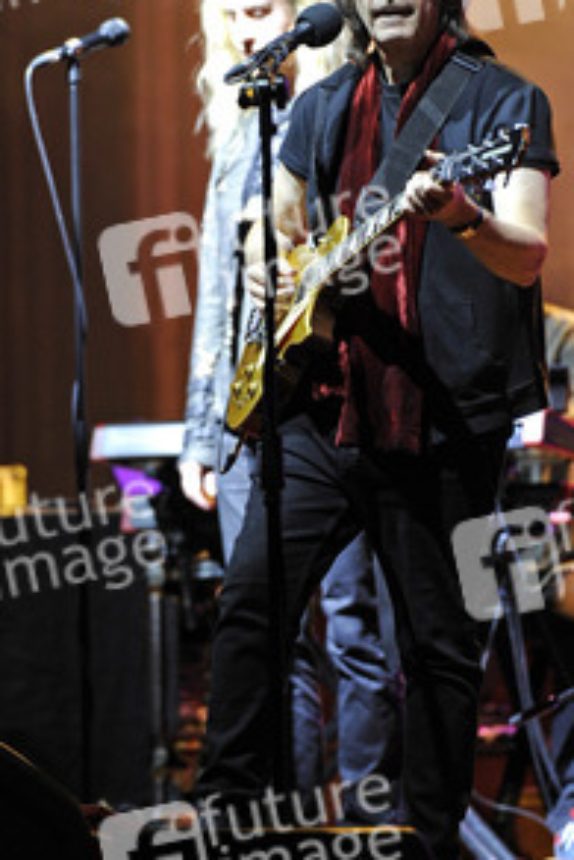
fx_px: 6545
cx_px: 337
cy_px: 403
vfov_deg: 7.5
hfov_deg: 5.0
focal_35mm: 274
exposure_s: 1/200
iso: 1600
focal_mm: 200
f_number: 3.2
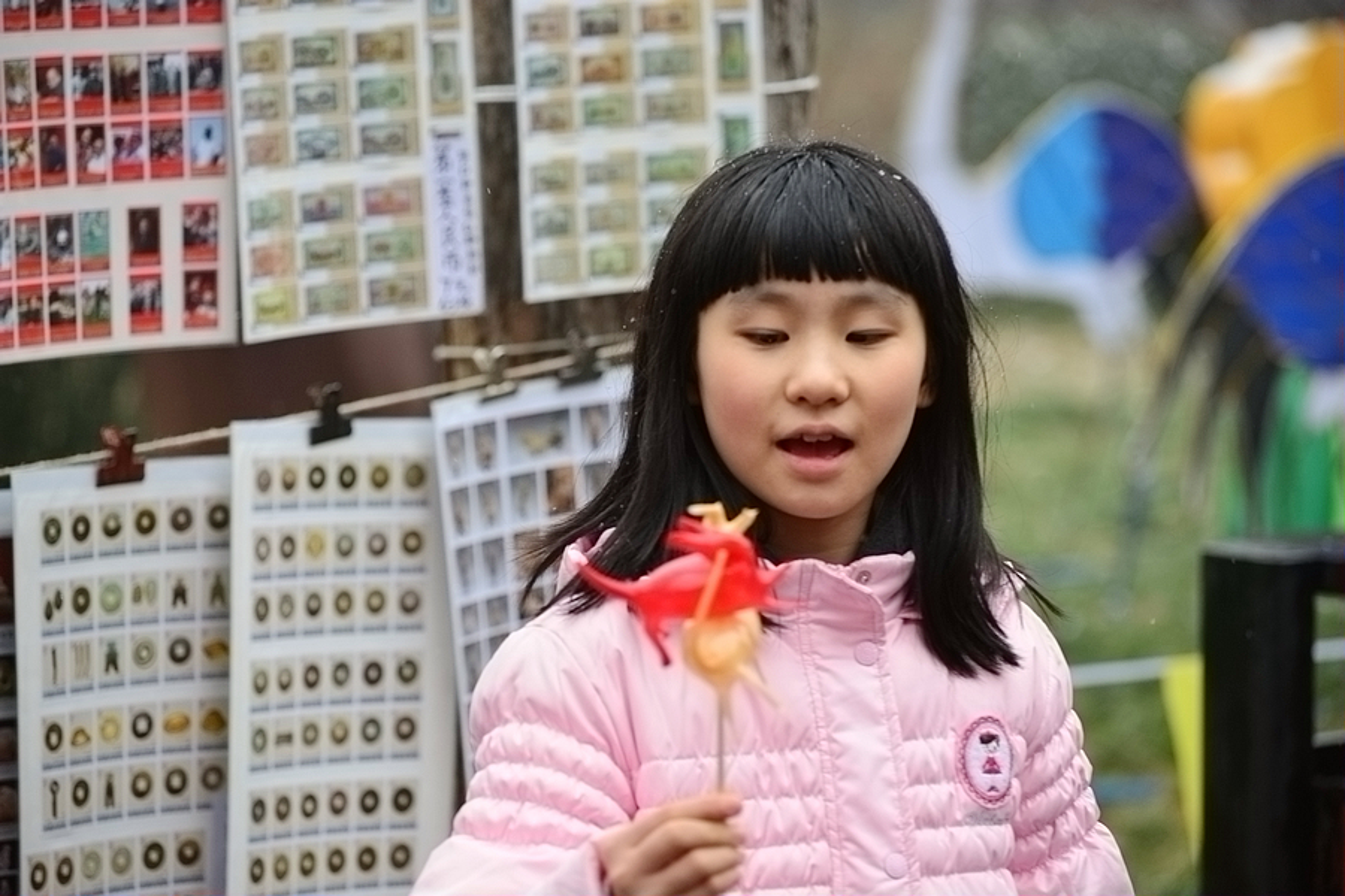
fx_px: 5043
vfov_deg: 10.2
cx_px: 672
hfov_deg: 15.2
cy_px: 448
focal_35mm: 135
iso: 1000
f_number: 4.8
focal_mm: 135
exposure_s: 1/160
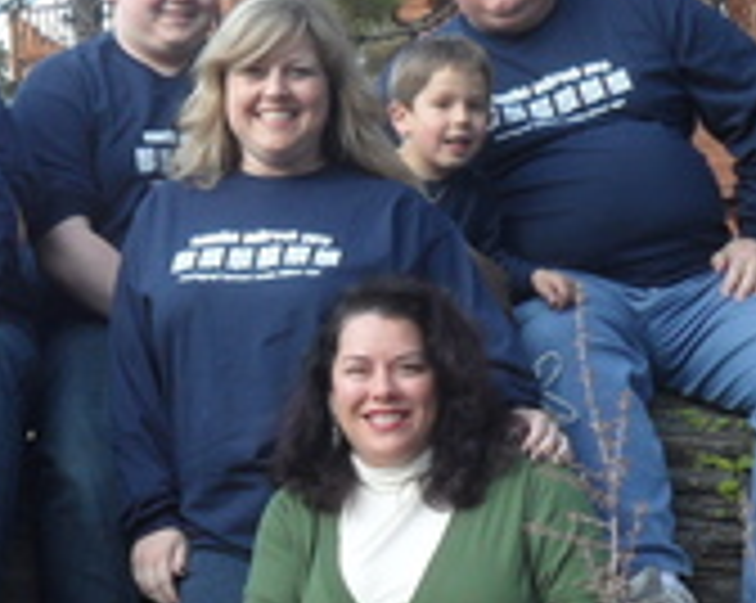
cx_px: -72
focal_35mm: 155
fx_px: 3464
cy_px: 711
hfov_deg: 12.3
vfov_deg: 9.8
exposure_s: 1/45
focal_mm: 6.6
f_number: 4
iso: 80
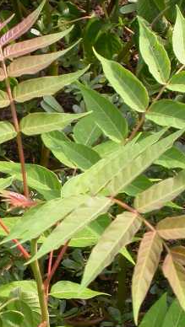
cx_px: 7
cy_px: 239
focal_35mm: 175
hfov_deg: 6.9
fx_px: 1522
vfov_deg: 12.3
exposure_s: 1/141
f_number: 6.3
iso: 100
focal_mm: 16.2
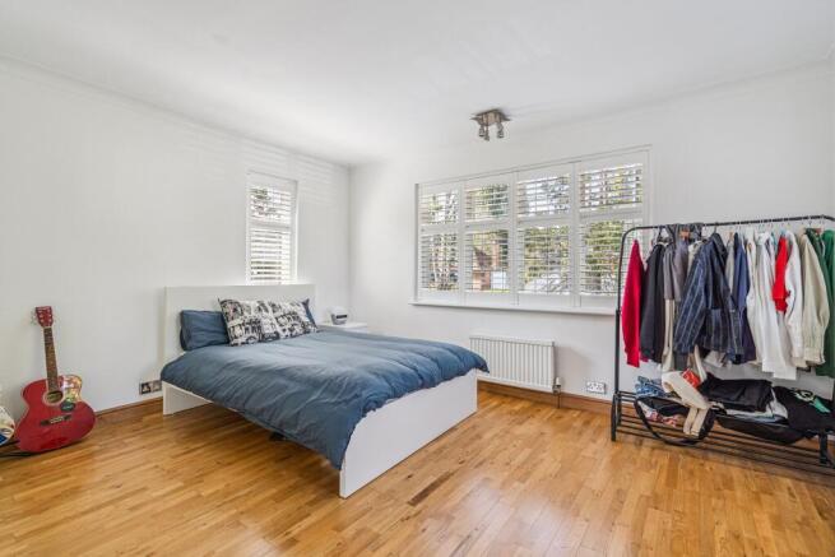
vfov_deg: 73.8
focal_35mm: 16
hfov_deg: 96.7
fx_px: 371
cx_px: 418
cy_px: 278
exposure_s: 1/80
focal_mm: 16
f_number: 5.6
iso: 640
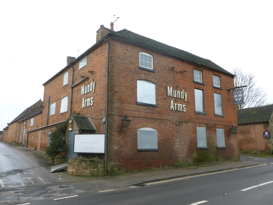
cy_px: 102
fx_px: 221
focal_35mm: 28
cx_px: 136
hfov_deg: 63.4
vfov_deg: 49.7
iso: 400
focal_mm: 5
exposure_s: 1/500
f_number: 3.3
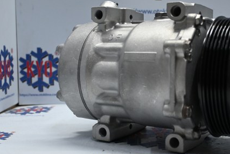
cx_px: 159
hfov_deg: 37.2
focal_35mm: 53
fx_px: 337
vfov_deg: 25.7
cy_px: 70
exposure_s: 1/125
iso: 1100
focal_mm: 25
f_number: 4.2
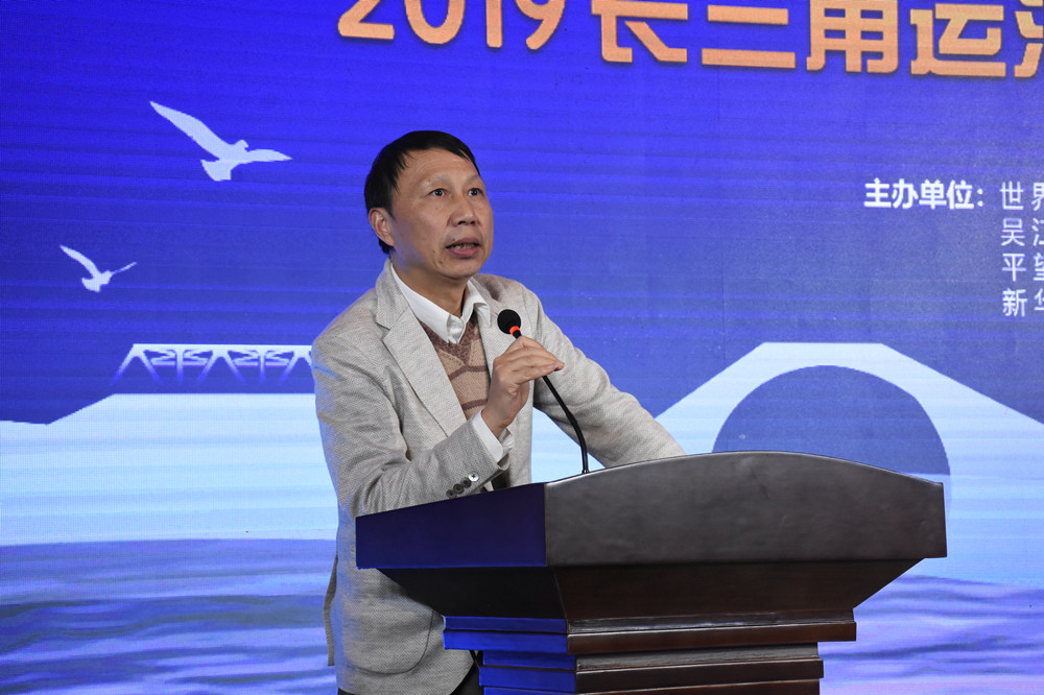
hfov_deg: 27.0
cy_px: 348
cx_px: 522
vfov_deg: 18.2
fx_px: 2174
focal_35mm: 75
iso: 2500
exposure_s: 1/250
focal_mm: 50
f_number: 8
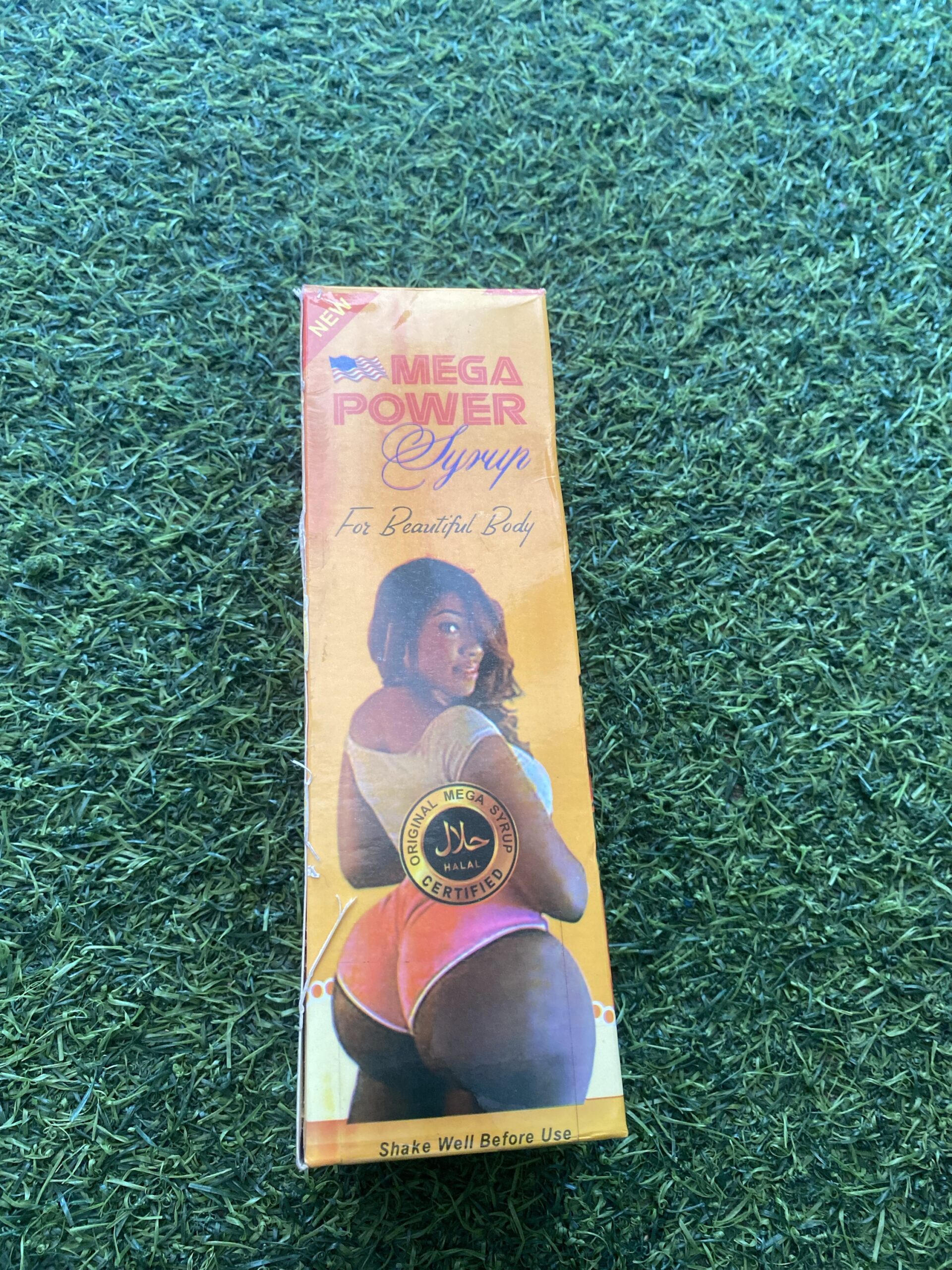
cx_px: 476
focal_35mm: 26
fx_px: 953
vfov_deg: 67.3
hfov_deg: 53.1
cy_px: 635
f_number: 1.8
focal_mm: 4.25
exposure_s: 1/60
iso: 200
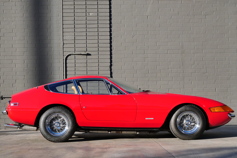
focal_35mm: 72
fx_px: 474
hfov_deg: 28.1
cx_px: 118
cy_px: 79
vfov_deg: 18.9
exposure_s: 1/1300
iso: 1000
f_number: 5.2
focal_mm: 35
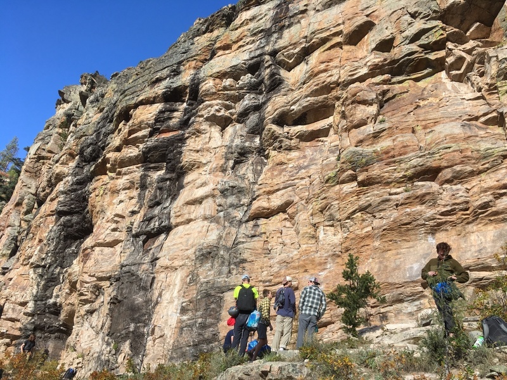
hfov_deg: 61.7
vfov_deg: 48.2
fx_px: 425
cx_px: 254
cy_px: 190
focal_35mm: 29
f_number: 2.2
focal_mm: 4.15
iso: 25
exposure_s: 1/651
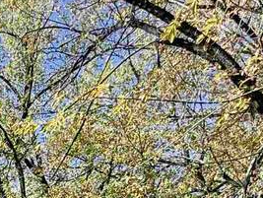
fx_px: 510
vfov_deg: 17.7
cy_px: 358
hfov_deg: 22.4
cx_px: -156
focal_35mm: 67
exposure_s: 1/638
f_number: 2.2
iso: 64
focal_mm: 2.22
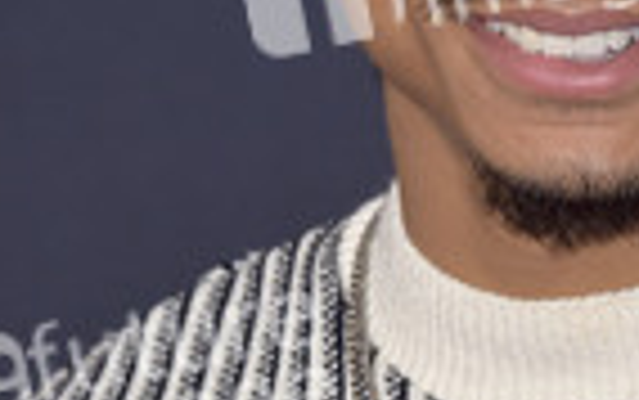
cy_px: 175
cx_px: 596
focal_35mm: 574
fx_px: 10004
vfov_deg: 2.3
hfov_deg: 3.7
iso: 320
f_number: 7.1
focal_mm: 200
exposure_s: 1/250
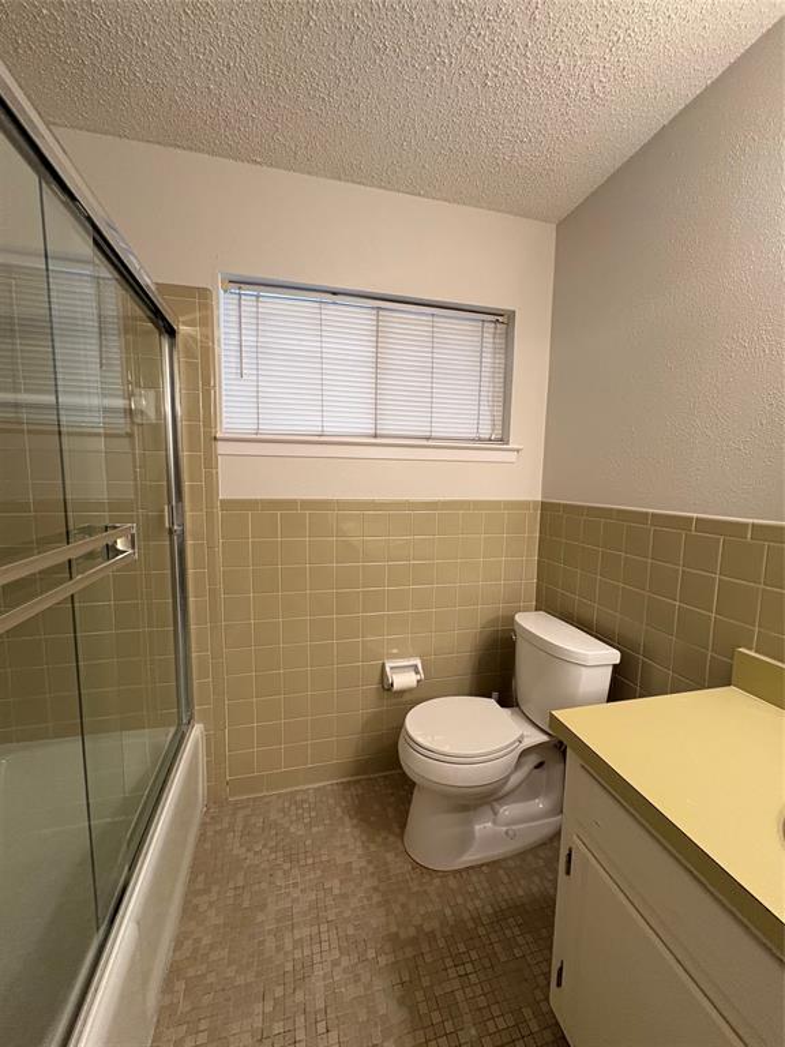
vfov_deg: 102.1
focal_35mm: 14
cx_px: 392
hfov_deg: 85.7
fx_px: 423
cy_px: 524
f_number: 2.2
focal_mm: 2.22
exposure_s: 1/60
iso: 320
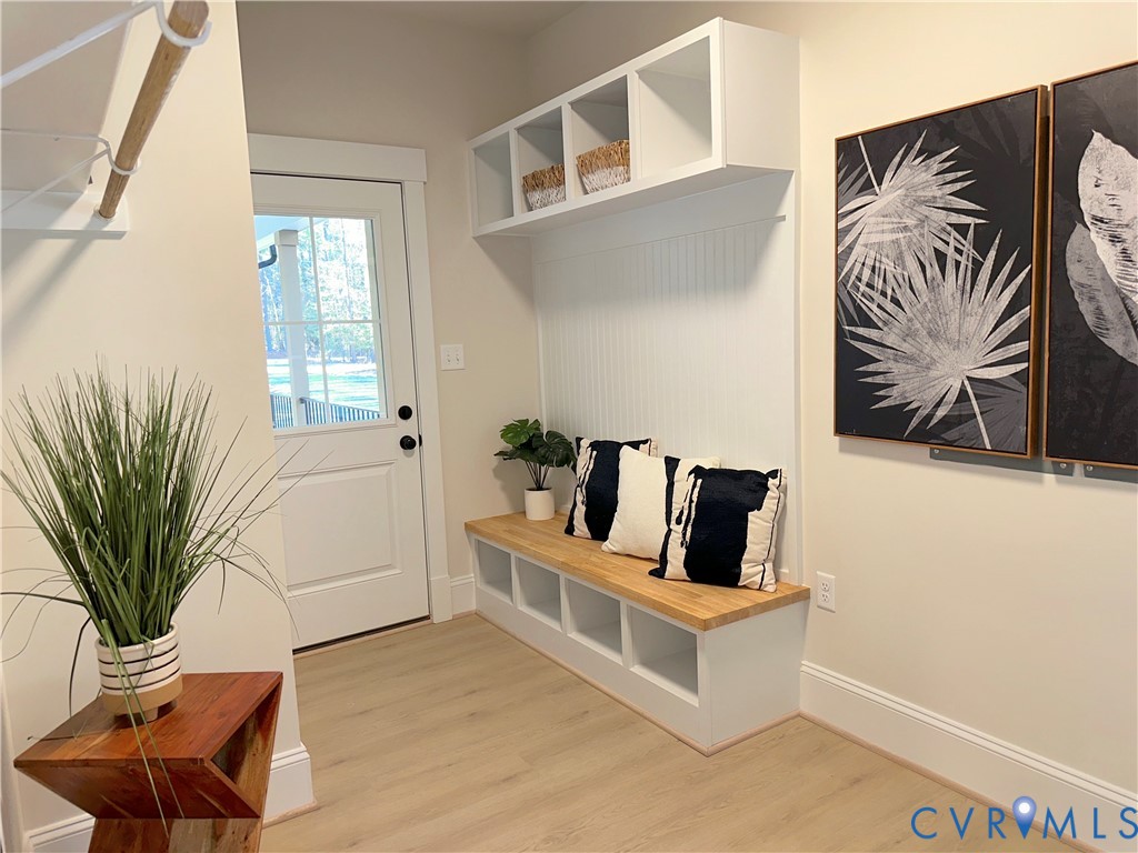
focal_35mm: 24
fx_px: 789
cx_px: 569
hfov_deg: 71.6
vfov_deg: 56.8
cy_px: 426
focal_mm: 6.86
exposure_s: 1/46
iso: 50
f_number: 1.78
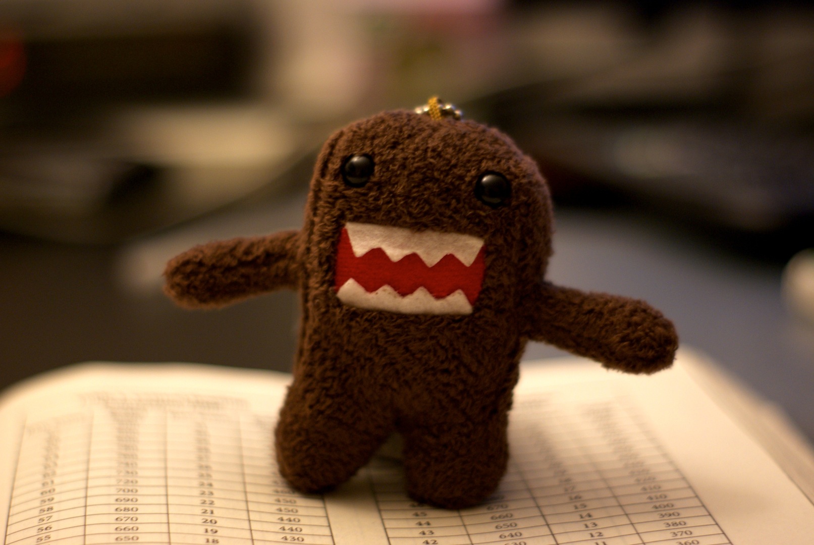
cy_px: 272
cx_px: 407
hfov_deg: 27.0
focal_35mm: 75
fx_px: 1698
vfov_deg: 18.2
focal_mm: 50
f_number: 1.7
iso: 200
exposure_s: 1/40
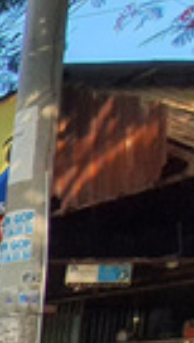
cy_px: 464
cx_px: -511
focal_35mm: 61
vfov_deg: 27.6
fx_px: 555
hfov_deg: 9.1
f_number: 2.2
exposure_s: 1/309
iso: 50
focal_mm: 1.8
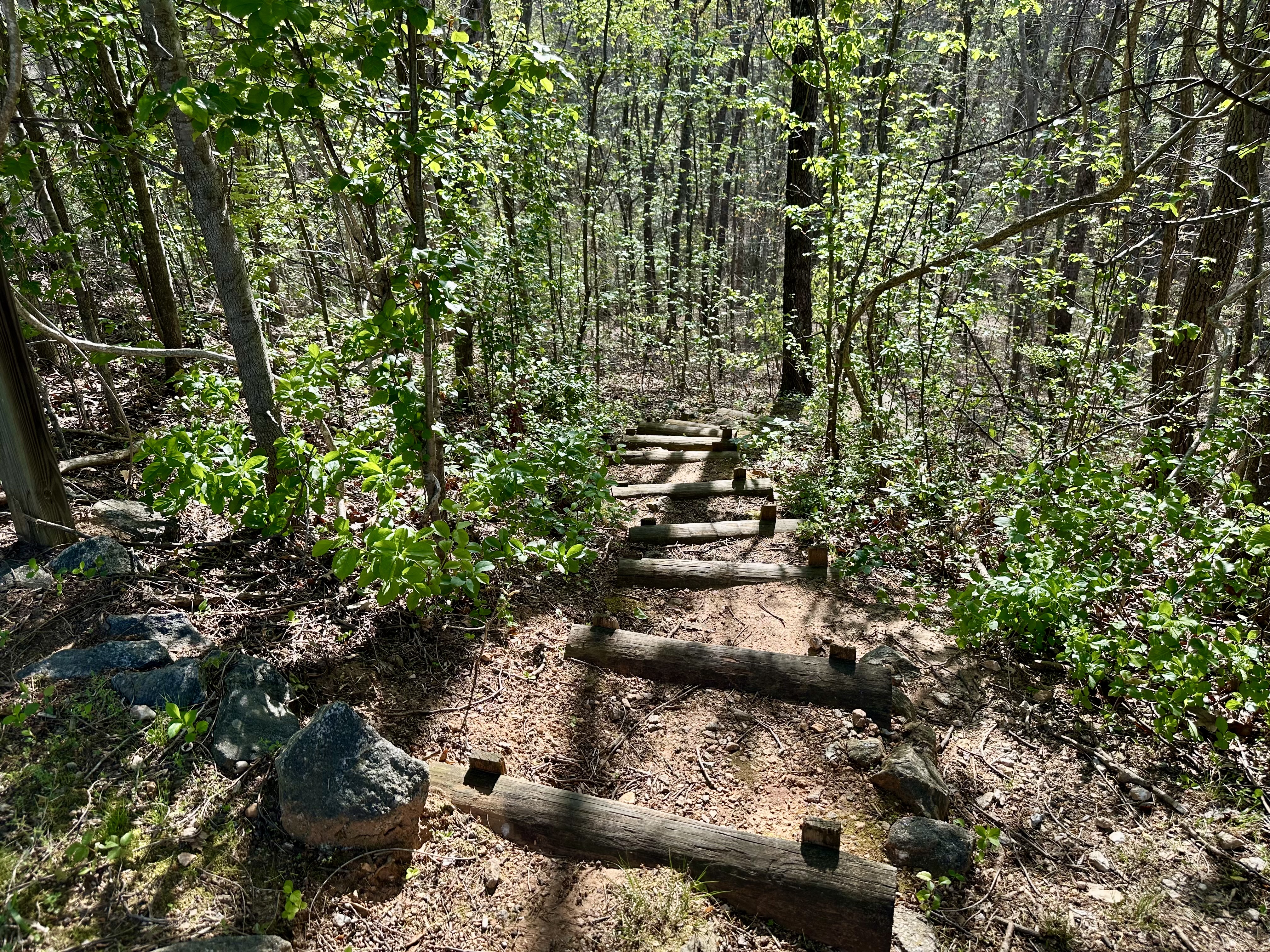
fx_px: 881
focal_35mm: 24
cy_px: 476
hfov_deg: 71.6
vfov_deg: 56.8
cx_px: 635
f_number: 1.78
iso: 80
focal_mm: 6.86
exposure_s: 1/816
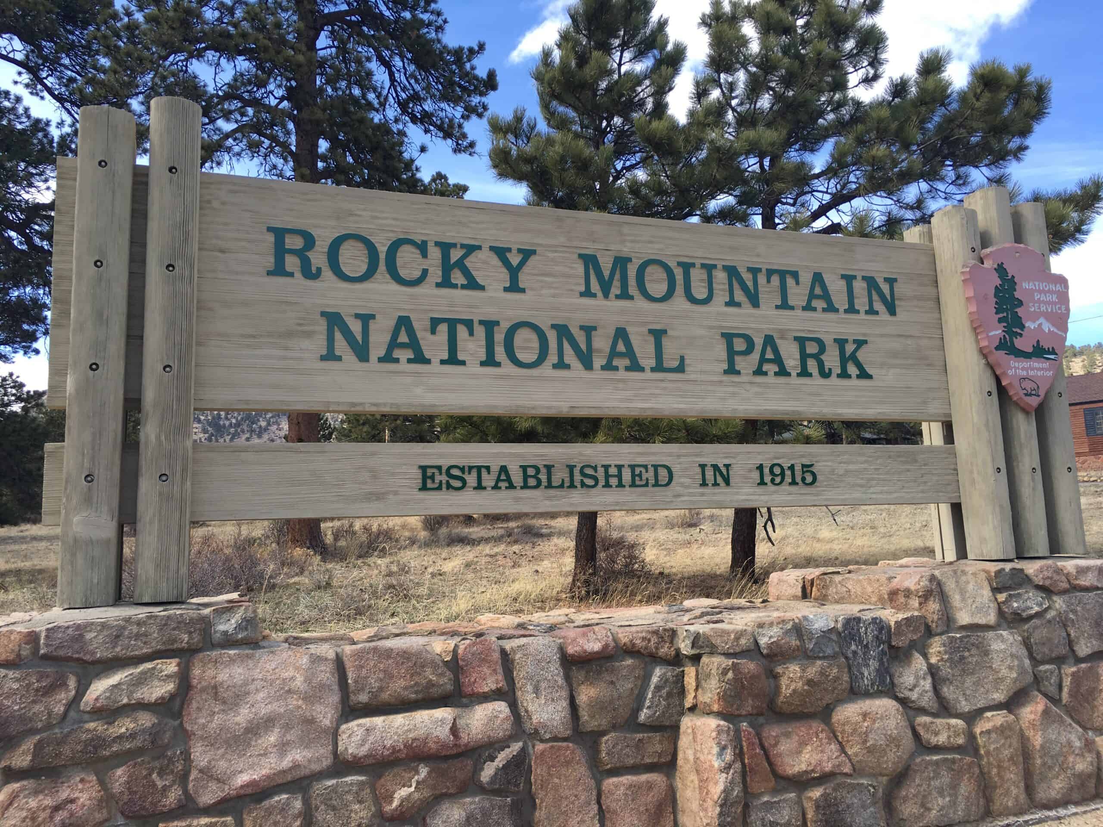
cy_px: 414
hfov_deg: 61.7
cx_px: 552
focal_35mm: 29
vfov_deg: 48.2
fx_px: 924
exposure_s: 1/452
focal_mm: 4.15
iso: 25
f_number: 2.2
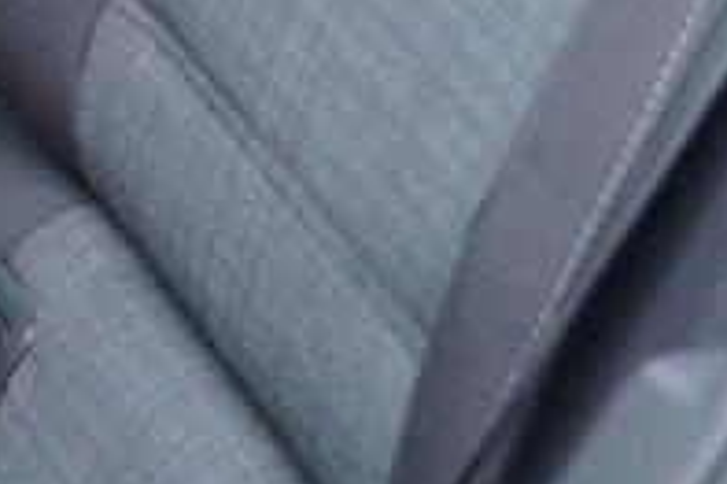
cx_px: -258
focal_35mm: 187
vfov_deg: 7.0
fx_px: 3773
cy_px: -608
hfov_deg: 10.7
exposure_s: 1/40
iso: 640
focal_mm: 24
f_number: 2.8
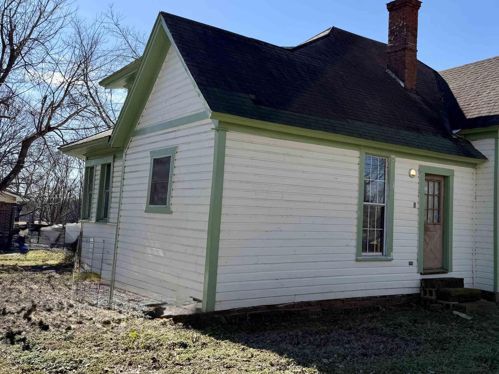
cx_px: 364
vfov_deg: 39.6
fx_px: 519
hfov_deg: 49.6
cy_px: 163
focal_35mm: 36
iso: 80
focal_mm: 6.76
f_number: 1.78
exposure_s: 1/3759
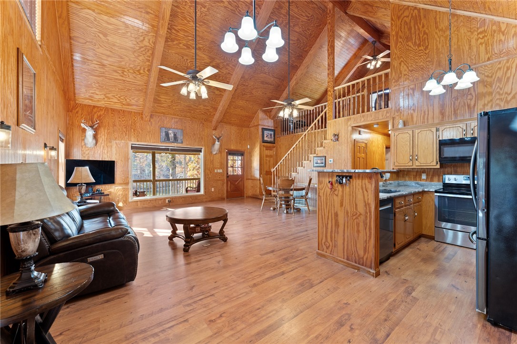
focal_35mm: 14
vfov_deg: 81.2
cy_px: 172
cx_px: 258
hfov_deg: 104.3
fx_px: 201
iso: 400
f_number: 6.3
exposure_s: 1/2
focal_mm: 14
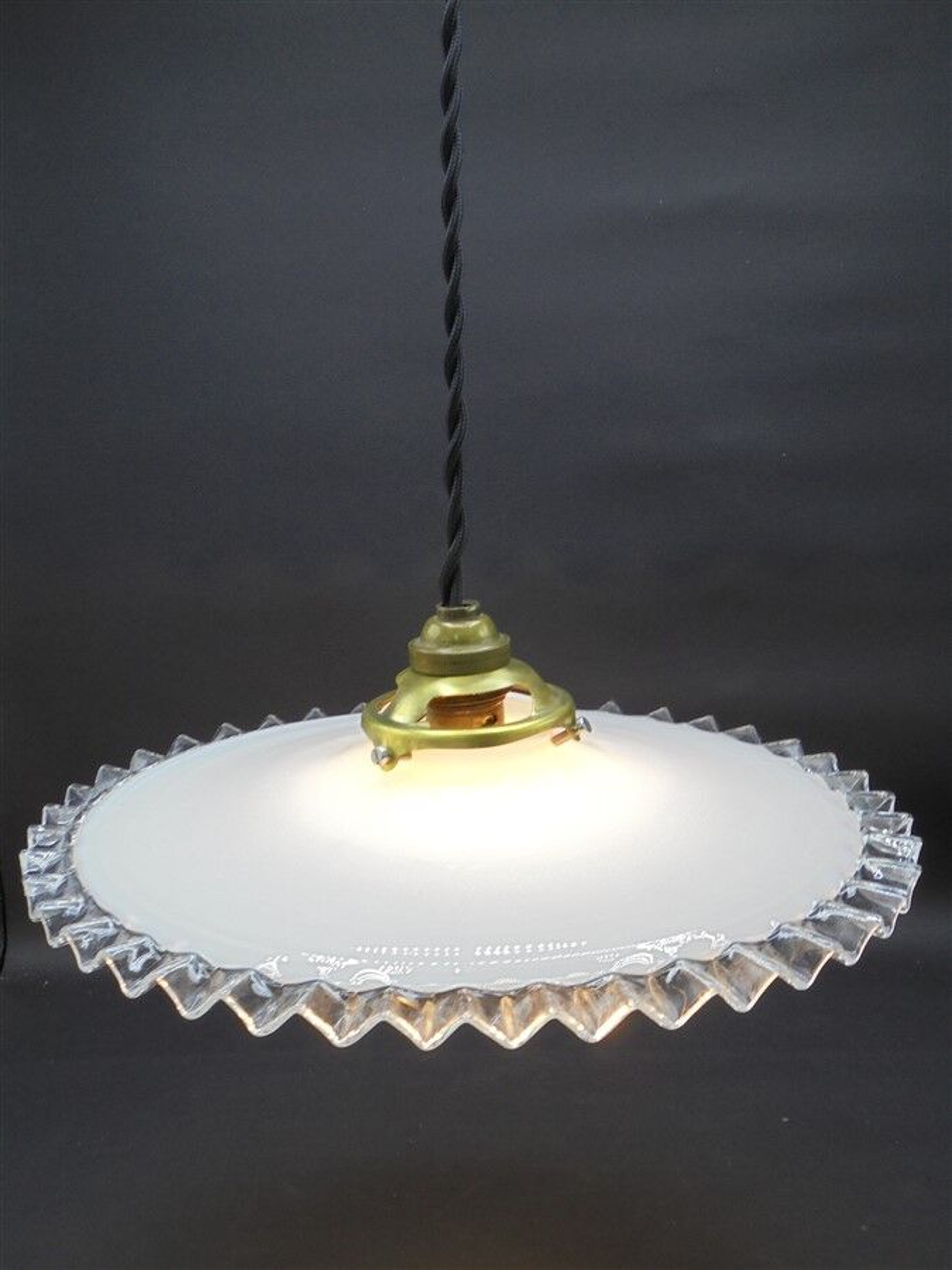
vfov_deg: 43.9
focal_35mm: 43
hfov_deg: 33.6
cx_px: 476
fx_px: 1577
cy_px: 635
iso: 100
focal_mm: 7.8
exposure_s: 1/30
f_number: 4.5
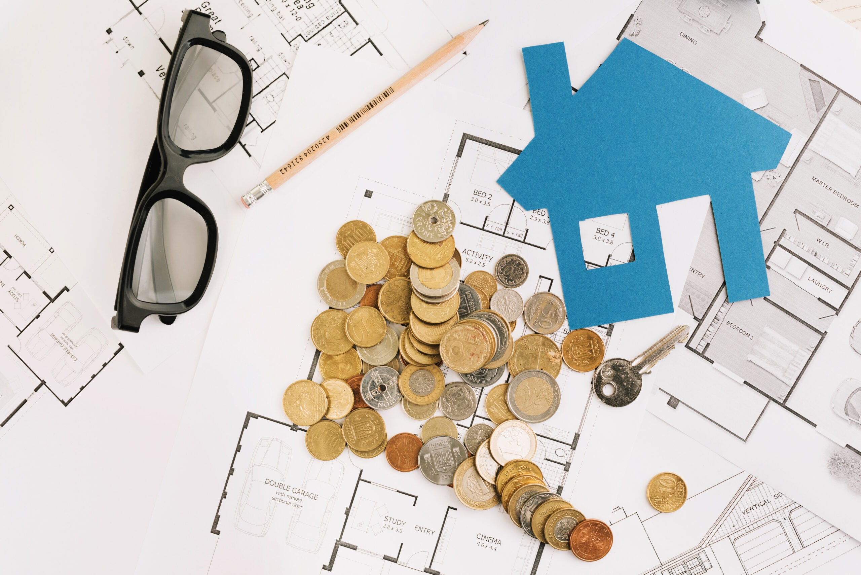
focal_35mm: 50
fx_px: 1196
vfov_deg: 27.0
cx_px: 430
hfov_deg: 39.6
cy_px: 288
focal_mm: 50
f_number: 8
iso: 100
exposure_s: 1/50
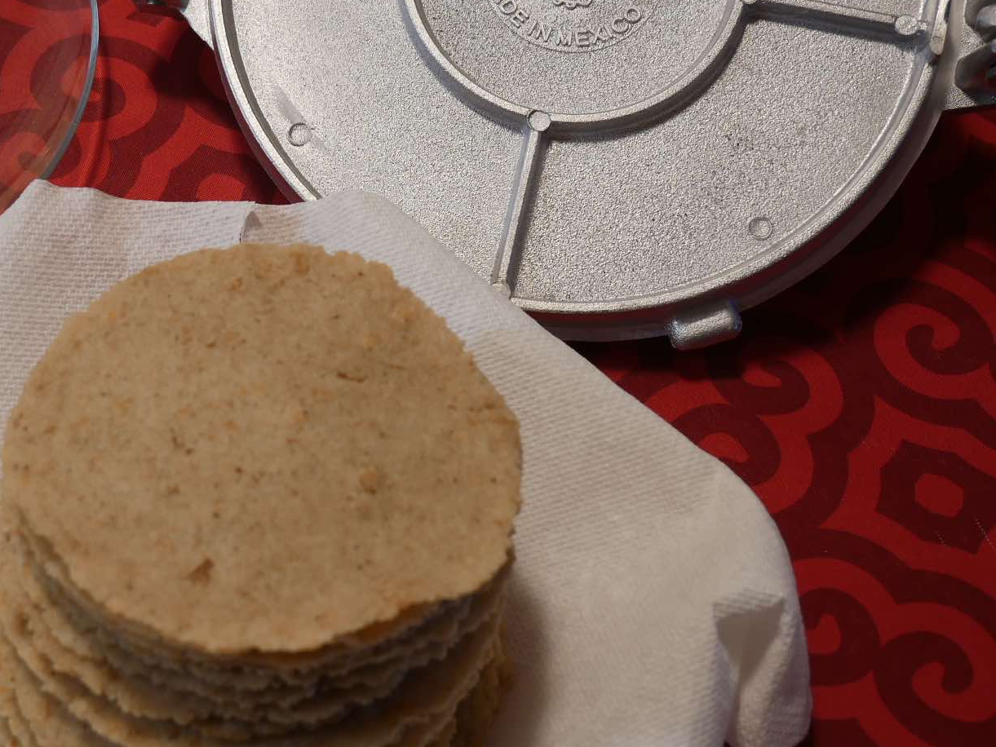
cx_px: 272
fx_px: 1928
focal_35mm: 67
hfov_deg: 28.6
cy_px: 294
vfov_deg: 21.9
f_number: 3.9
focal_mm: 18
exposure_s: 1/13
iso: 200
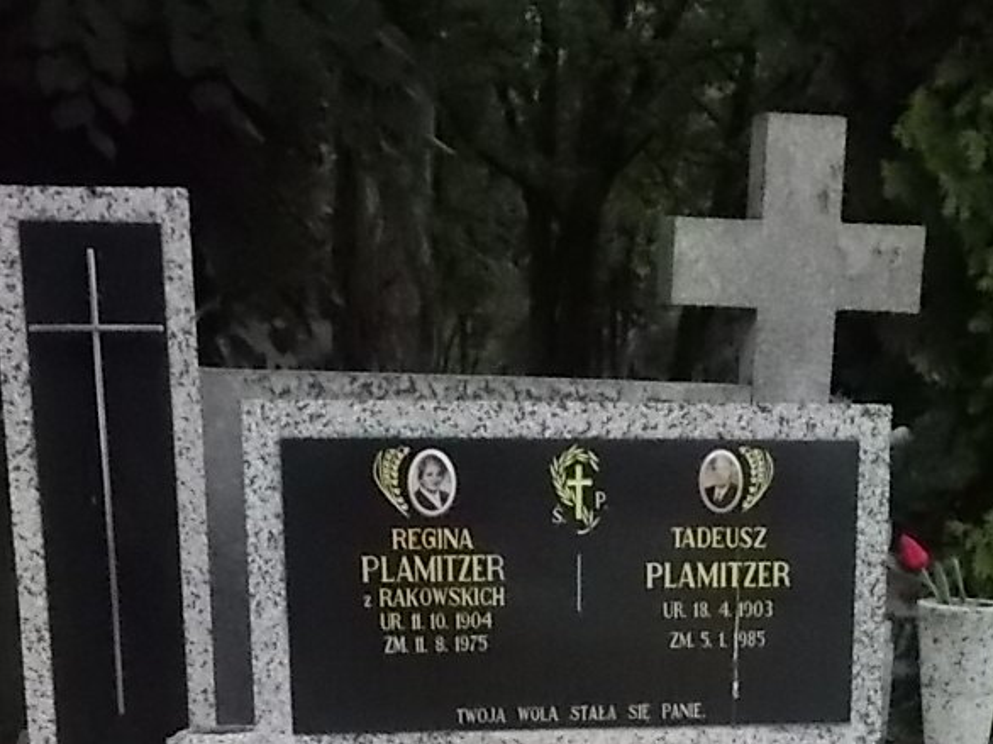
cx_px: 651
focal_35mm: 71
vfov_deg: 18.9
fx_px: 2036
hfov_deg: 27.3
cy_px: 1015
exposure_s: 1/160
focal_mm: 4.6
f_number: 8
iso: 400
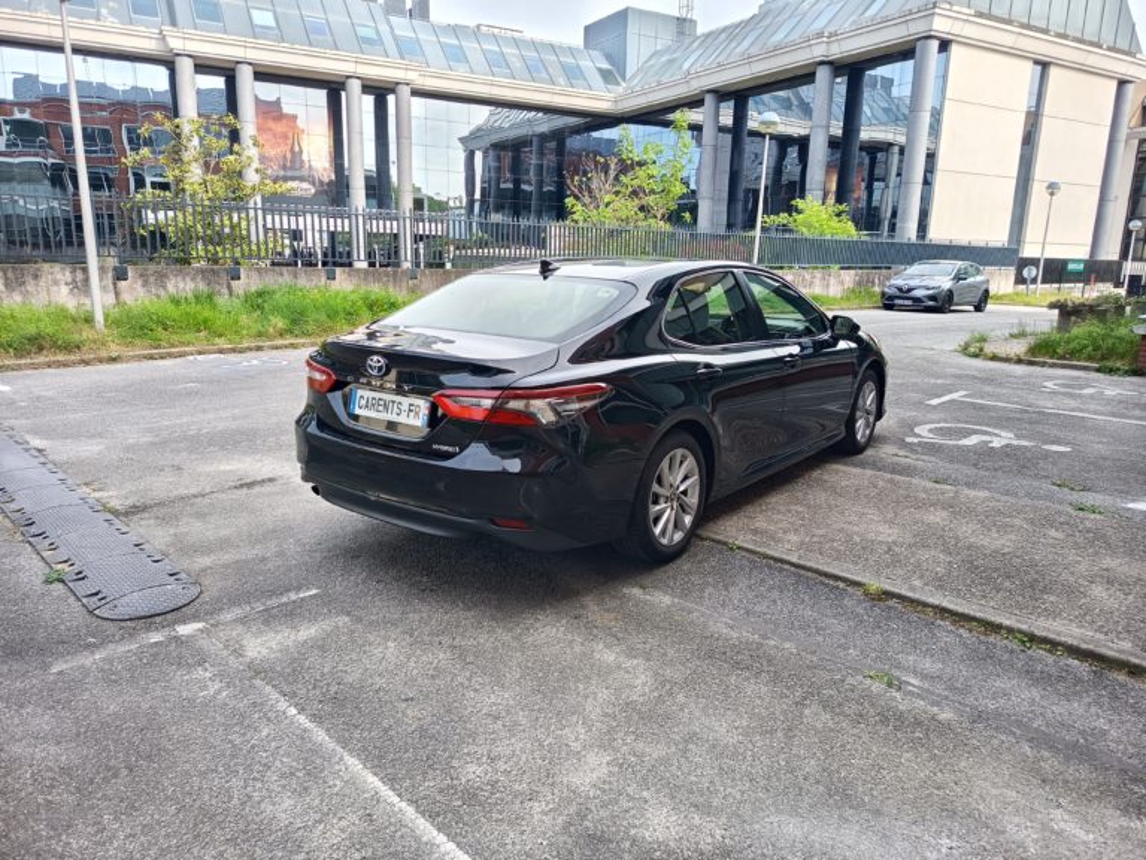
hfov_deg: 71.6
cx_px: 573
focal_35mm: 24
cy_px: 430
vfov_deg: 56.8
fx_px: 795
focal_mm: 5.24
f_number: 1.7
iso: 76
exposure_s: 1/100
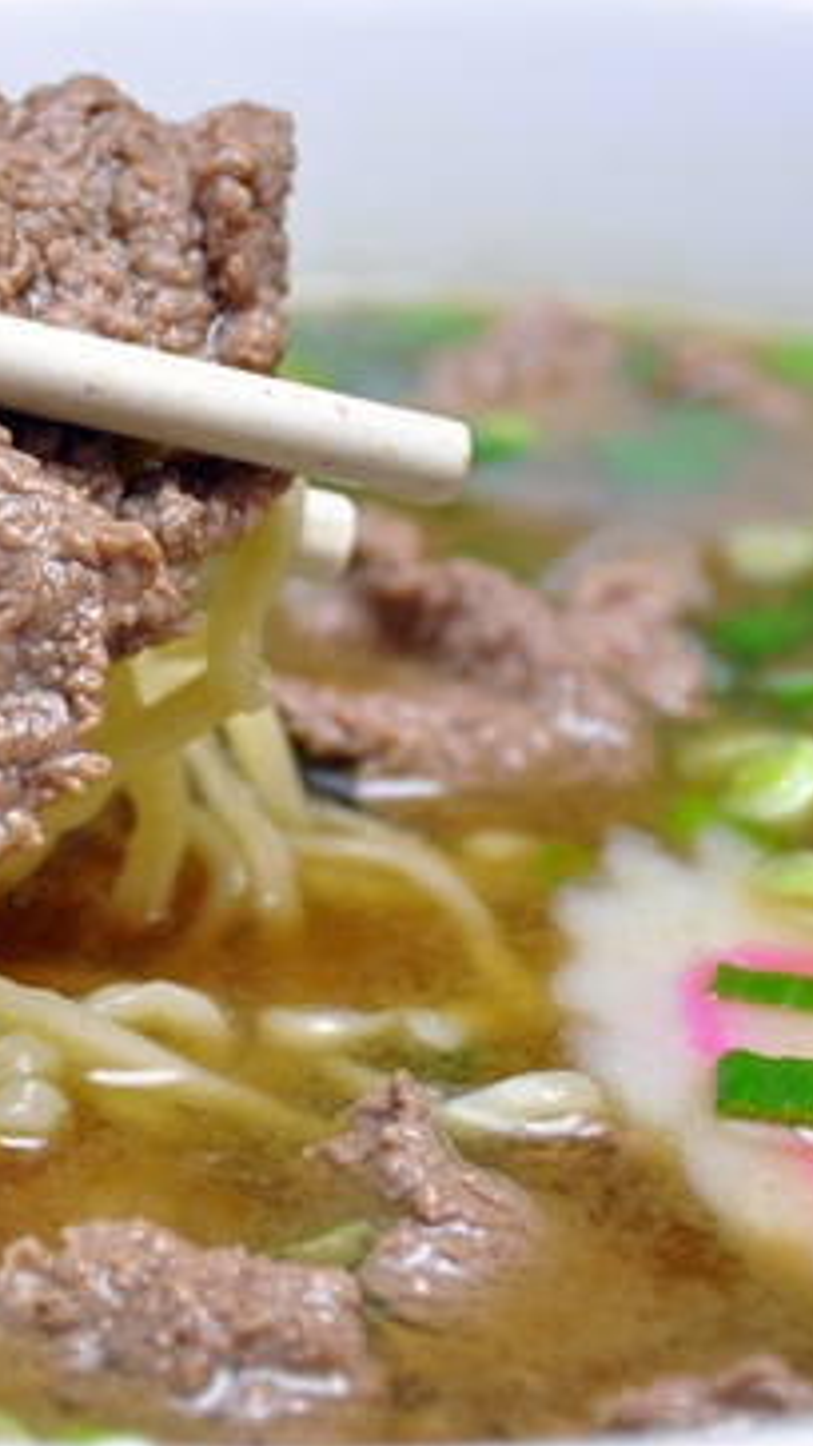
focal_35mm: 211
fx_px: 8090
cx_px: 100
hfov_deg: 5.7
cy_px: 590
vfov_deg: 10.2
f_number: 5.3
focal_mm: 75
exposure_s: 1/60
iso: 500
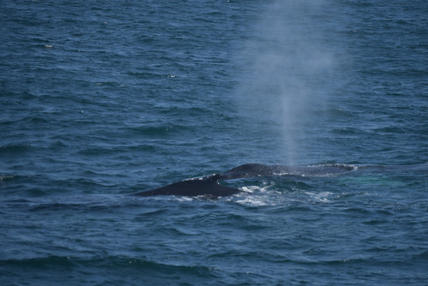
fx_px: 3876
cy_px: 145
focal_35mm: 326
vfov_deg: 4.2
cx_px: 231
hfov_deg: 6.3
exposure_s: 1/1600
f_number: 5.6
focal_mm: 200
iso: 200
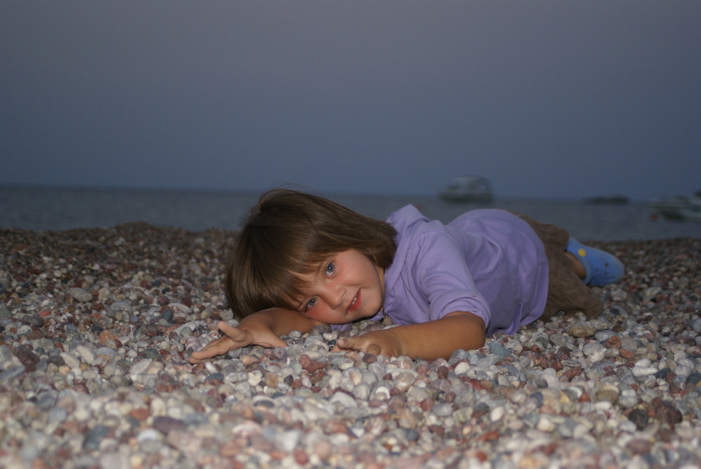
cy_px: 234
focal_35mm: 75
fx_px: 1462
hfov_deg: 27.0
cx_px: 350
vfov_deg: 18.2
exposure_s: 1/80
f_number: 4
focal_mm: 50
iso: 200
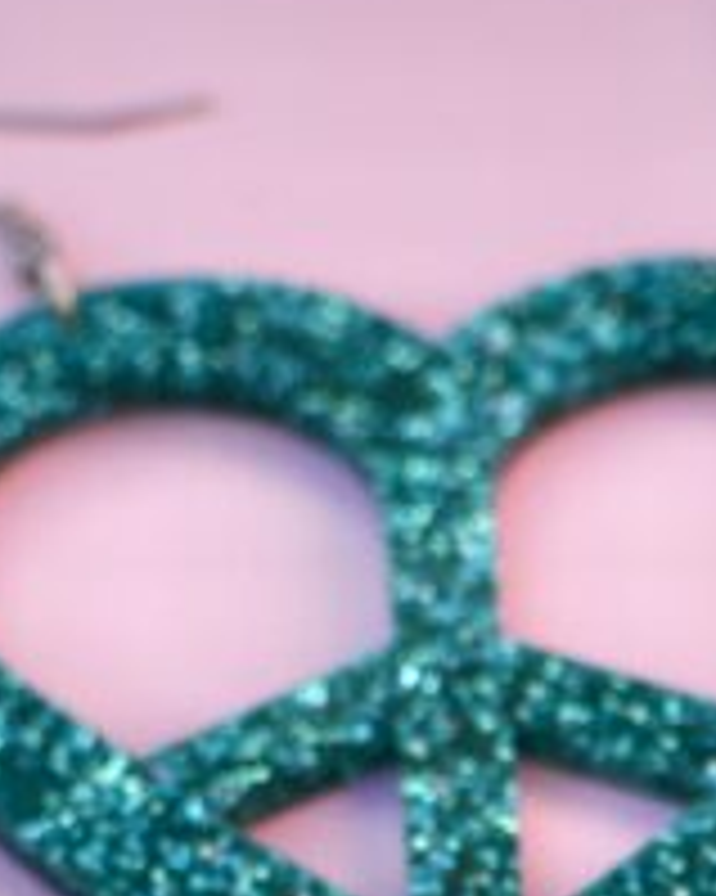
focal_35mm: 239
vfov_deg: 7.8
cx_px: 567
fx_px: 6336
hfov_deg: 6.5
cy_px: 1695
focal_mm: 35
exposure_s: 1/2000
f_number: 4.5
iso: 250
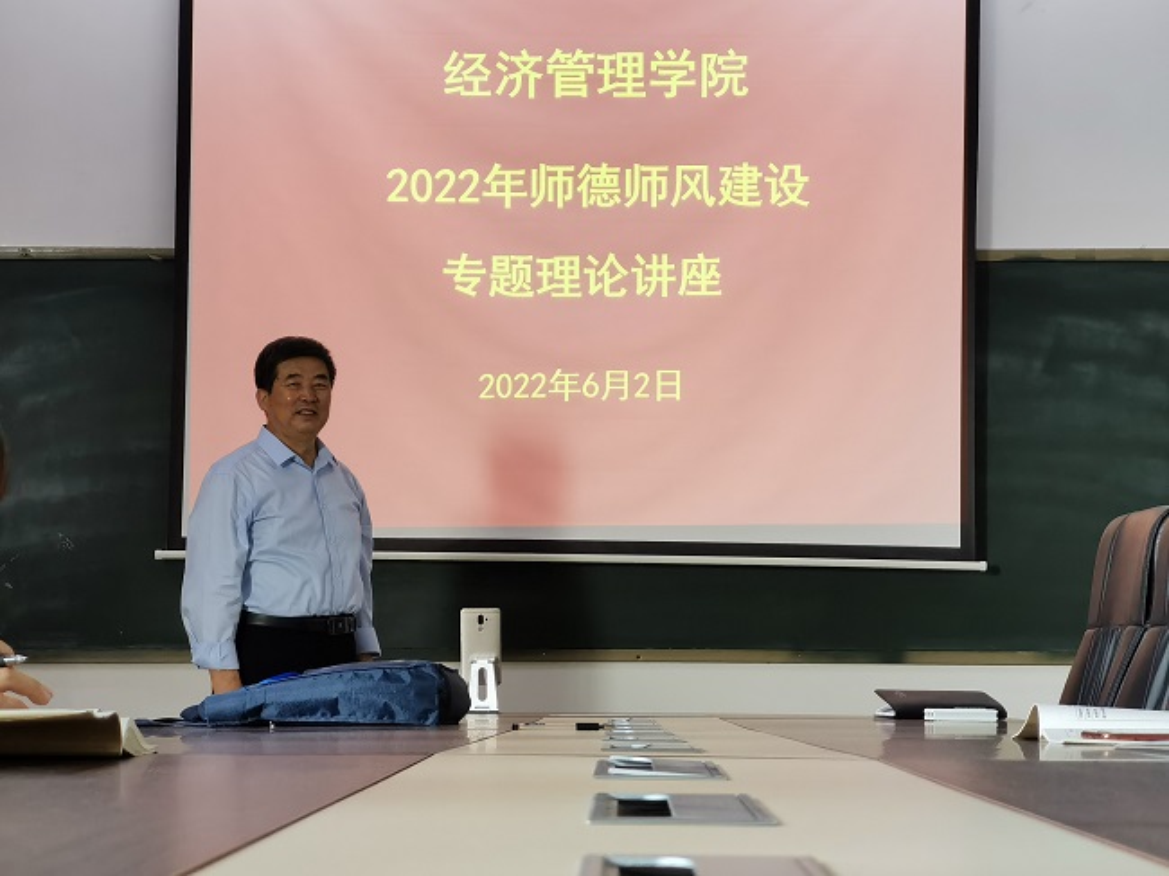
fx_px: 3241
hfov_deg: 20.4
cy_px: 438
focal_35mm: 96
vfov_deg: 15.4
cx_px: 584
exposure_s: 1/36
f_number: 2.4
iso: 160
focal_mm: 6.4
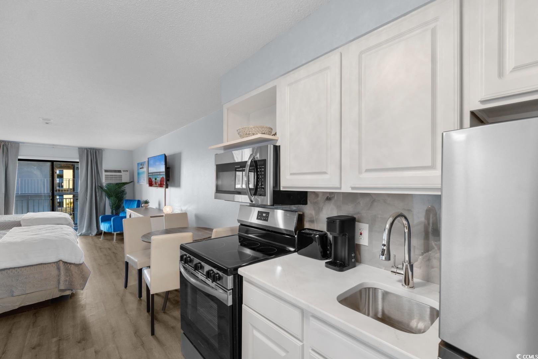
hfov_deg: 100.4
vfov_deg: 77.3
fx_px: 224
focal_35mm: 15
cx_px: 269
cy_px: 180
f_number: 4.5
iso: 100
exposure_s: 1/20
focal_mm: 10
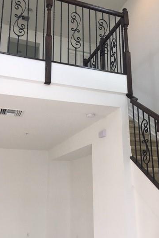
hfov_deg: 36.8
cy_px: 127
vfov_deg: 53.1
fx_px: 239
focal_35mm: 36
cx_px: 81
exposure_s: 1/30
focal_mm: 4.15
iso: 32
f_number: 2.2
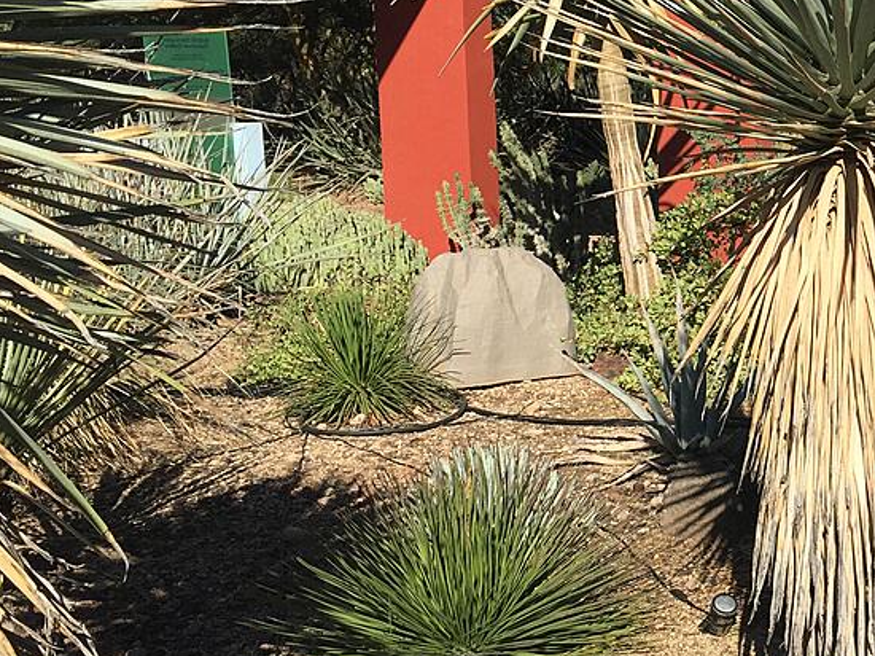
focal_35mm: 54
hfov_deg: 33.5
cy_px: 167
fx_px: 1364
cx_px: 802
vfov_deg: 26.7
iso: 32
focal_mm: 4.15
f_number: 2.2
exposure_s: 1/2639
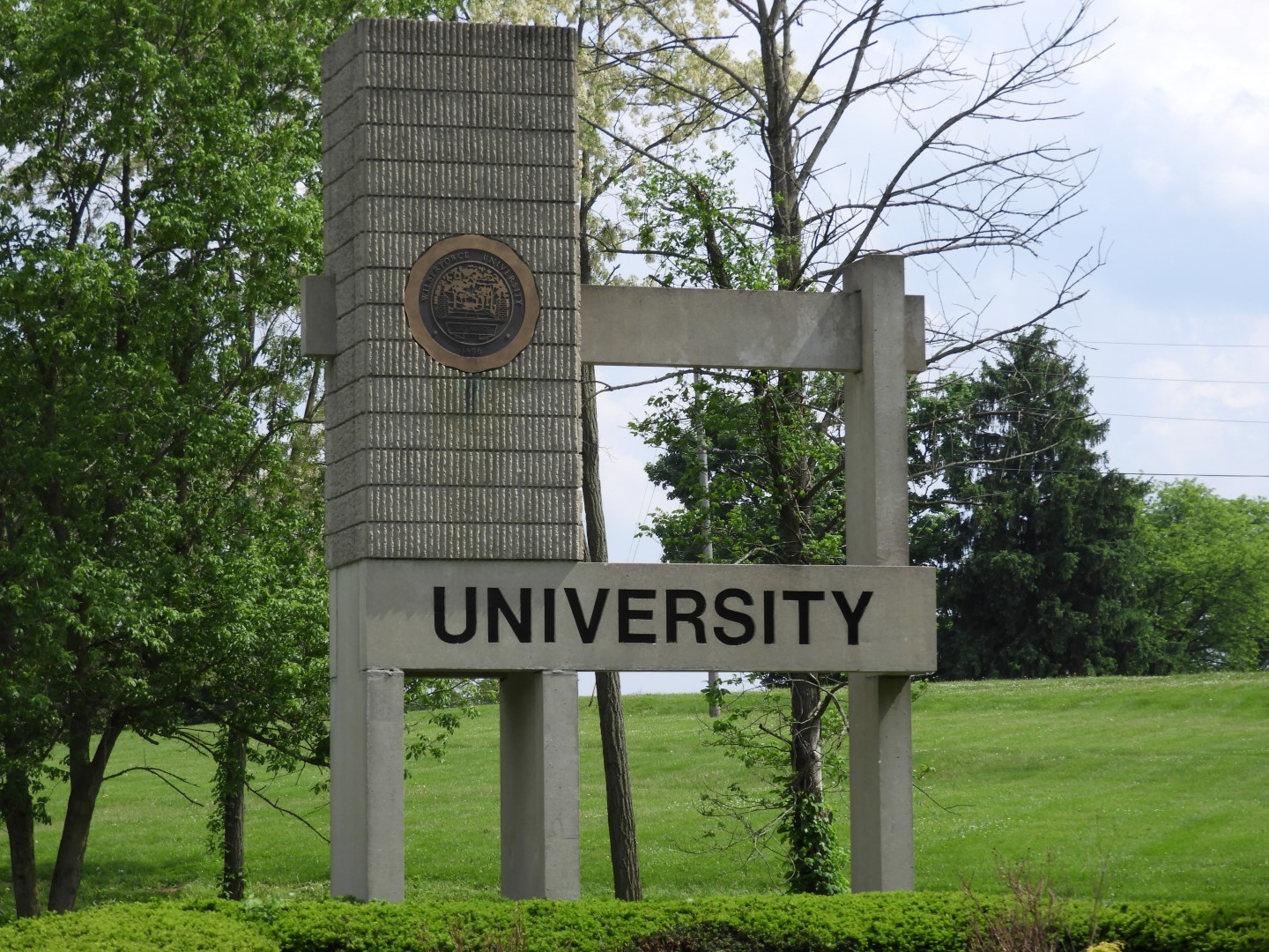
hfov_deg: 17.1
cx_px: 634
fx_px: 4216
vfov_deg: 12.9
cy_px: 476
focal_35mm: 115
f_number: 5
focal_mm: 20.6
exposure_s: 1/640
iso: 100
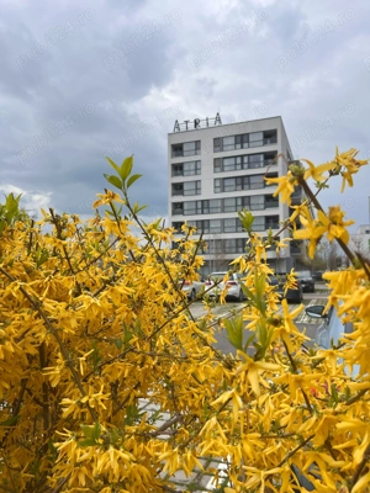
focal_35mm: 26
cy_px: 246
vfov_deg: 67.3
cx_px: 185
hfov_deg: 53.1
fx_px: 371
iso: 50
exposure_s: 1/4274
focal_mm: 5.7
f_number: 1.5
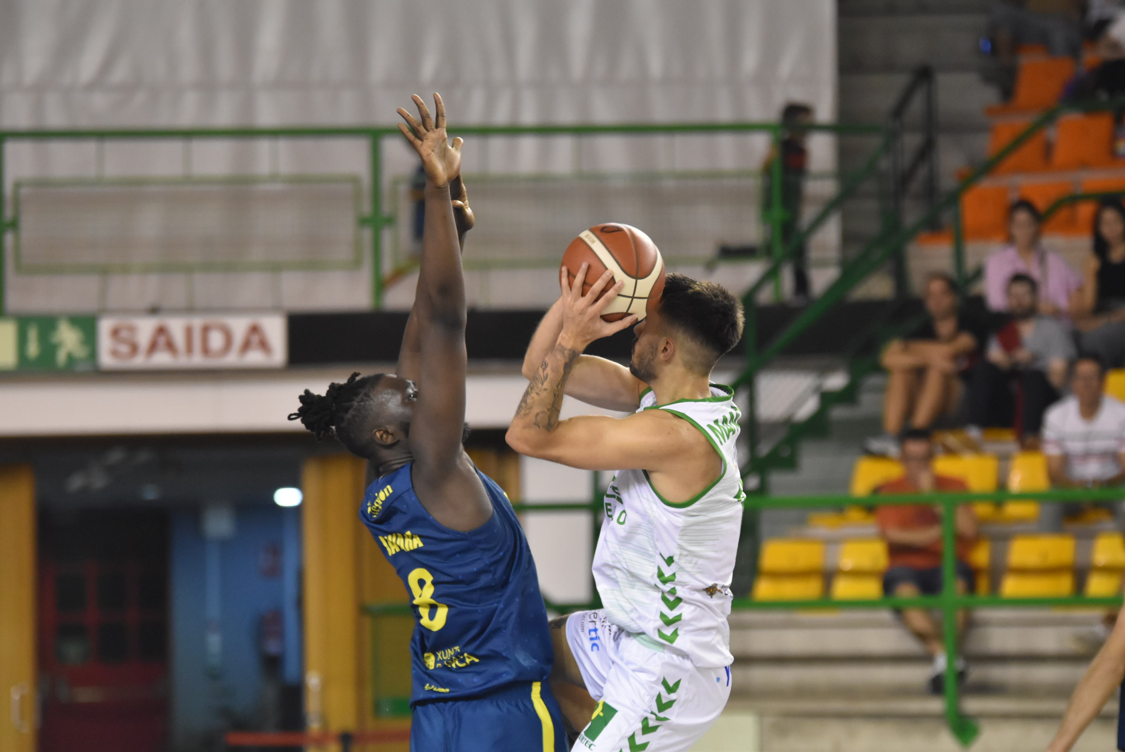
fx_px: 7506
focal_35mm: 240
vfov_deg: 5.7
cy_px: 376
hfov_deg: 8.6
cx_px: 562
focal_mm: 160
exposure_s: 1/640
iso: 3200
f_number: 2.8
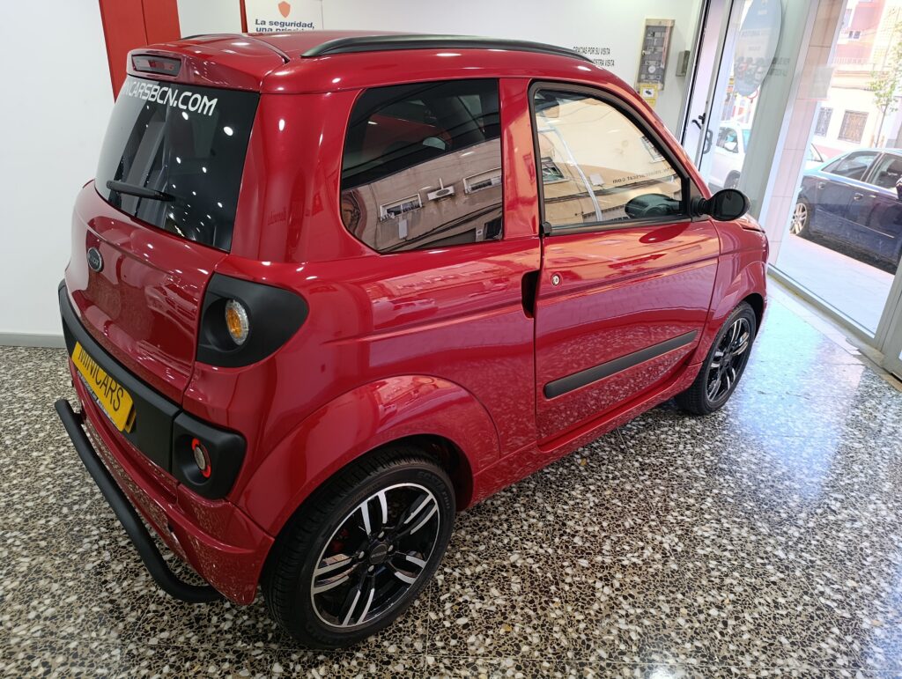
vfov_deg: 59.0
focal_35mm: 23
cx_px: 451
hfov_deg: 73.8
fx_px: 600
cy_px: 340
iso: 506
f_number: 1.65
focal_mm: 6.11
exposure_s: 1/100
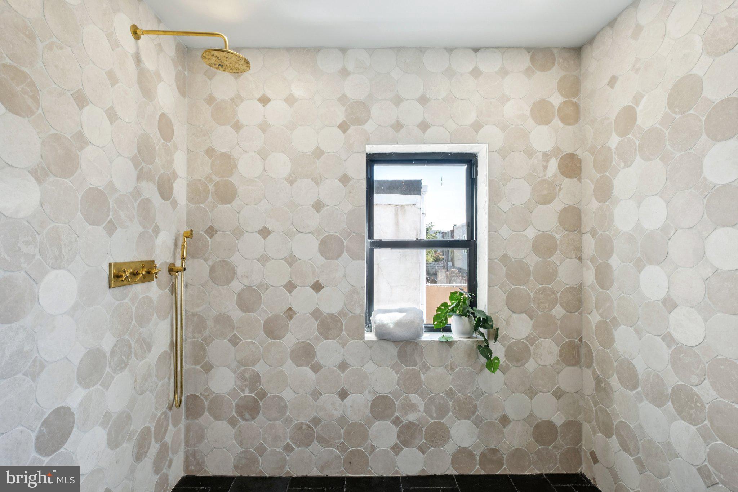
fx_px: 328
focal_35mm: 16
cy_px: 246
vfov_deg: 73.7
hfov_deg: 96.7
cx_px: 369
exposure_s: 1/20
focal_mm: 10.5
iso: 250
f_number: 8
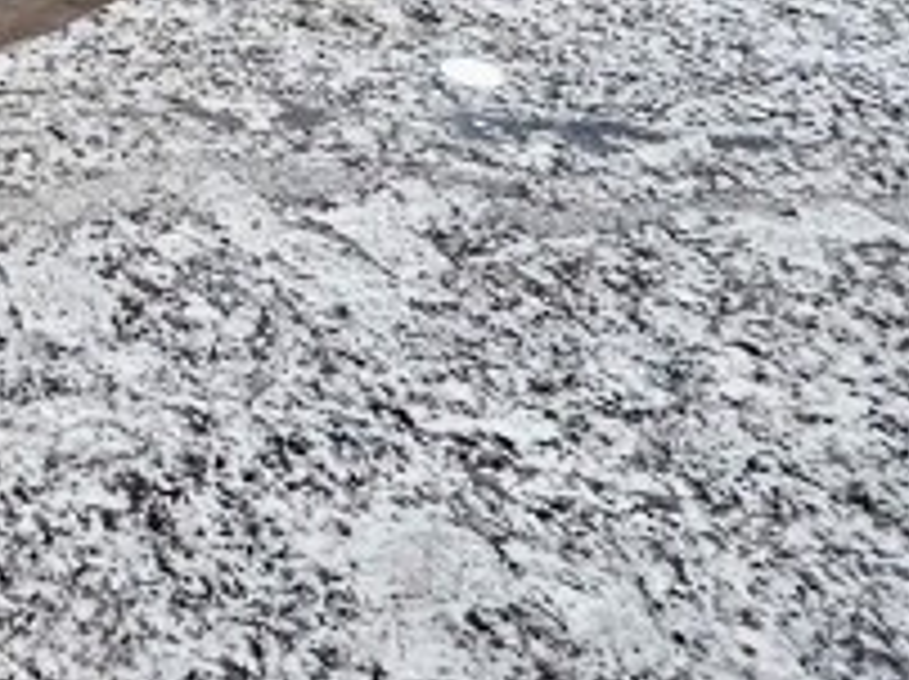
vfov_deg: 16.3
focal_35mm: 71
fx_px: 1862
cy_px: -653
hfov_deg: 22.2
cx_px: -486
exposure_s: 1/120
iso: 160
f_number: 2.2
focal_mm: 2.22
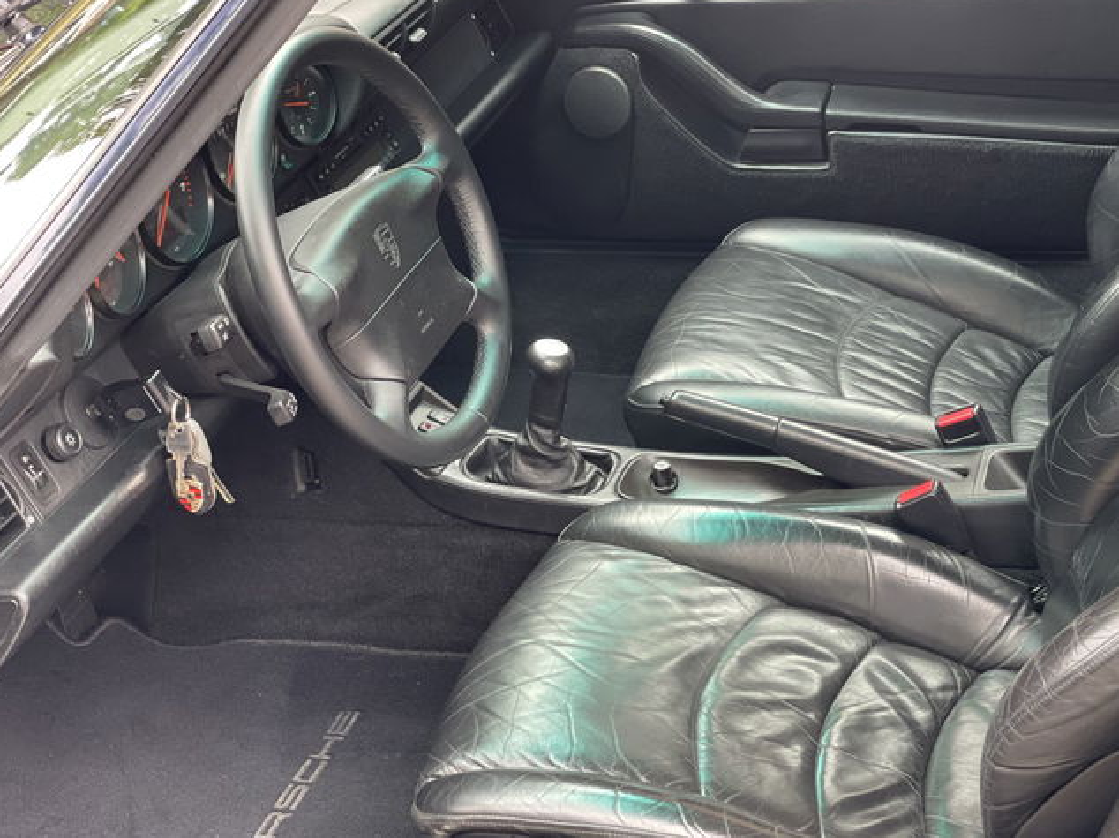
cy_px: 418
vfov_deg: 23.3
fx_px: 2036
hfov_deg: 30.7
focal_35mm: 63
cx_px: 671
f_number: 2
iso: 125
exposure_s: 1/122
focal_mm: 6
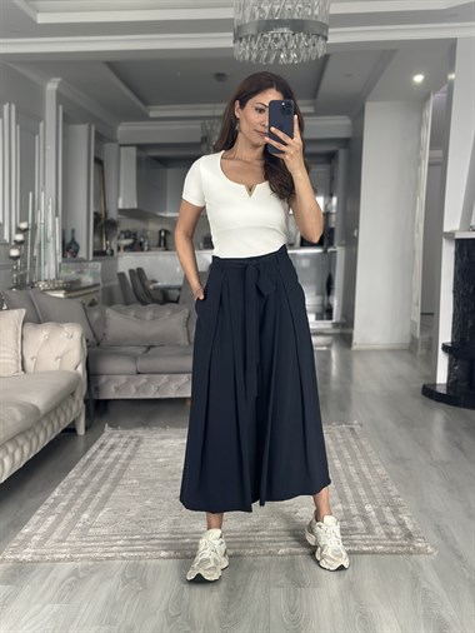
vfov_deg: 39.6
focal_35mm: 48
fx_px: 877
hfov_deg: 30.3
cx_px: 238
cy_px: 316
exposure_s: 1/53
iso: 400
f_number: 1.78
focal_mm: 6.86
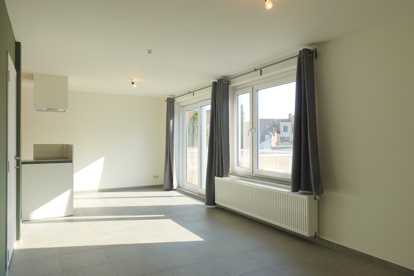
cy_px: 138
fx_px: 276
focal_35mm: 24
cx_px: 207
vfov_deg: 53.1
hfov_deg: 73.7
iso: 125
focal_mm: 8.8
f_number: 4
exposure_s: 1/200
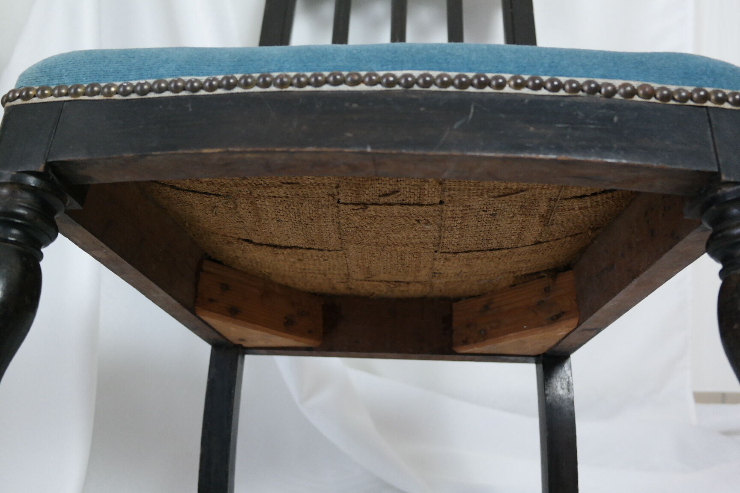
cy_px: 246
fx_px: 678
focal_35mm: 33
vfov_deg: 40.0
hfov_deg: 57.2
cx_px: 370
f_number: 3.5
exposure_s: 1/40
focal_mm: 22
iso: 800
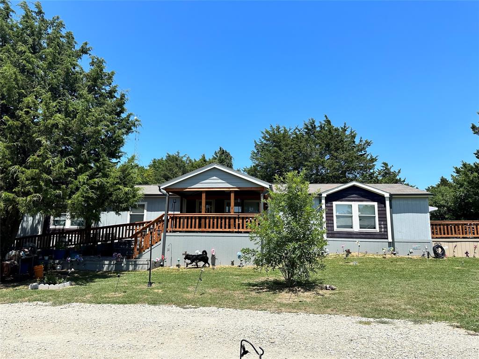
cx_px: 240
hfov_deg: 71.6
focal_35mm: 24
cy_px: 180
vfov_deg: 56.8
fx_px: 332
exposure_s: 1/4348
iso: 80
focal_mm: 6.86
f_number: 1.78
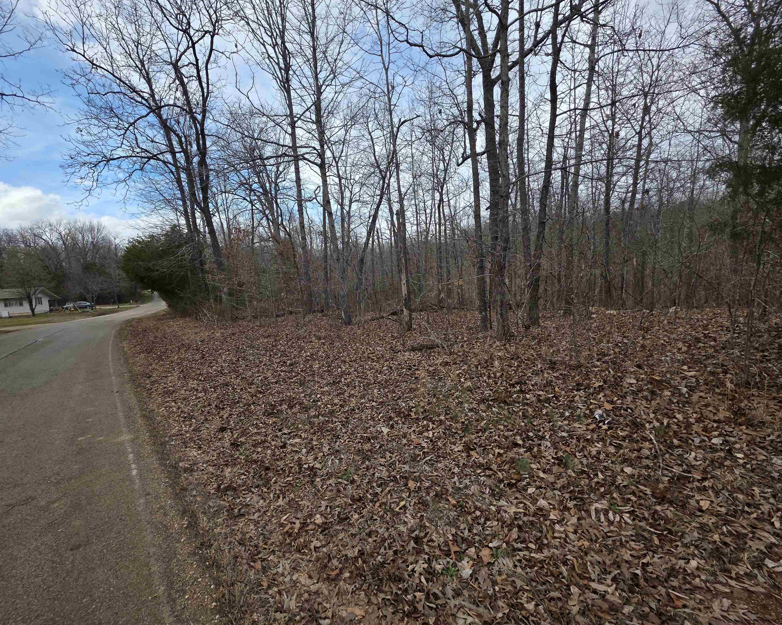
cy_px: 312
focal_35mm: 14
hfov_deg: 100.5
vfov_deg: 88.0
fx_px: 324
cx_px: 361
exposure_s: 1/973
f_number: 1.9
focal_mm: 2.2
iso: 40
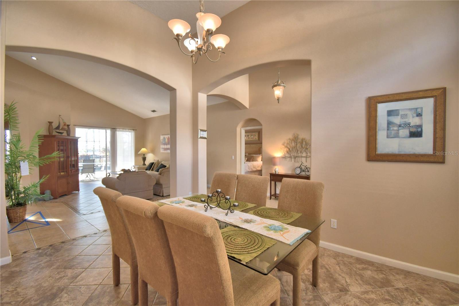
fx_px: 191
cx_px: 230
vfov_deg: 77.3
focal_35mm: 15
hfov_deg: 100.4
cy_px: 153
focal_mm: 10
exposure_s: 1/80
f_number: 4.5
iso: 400
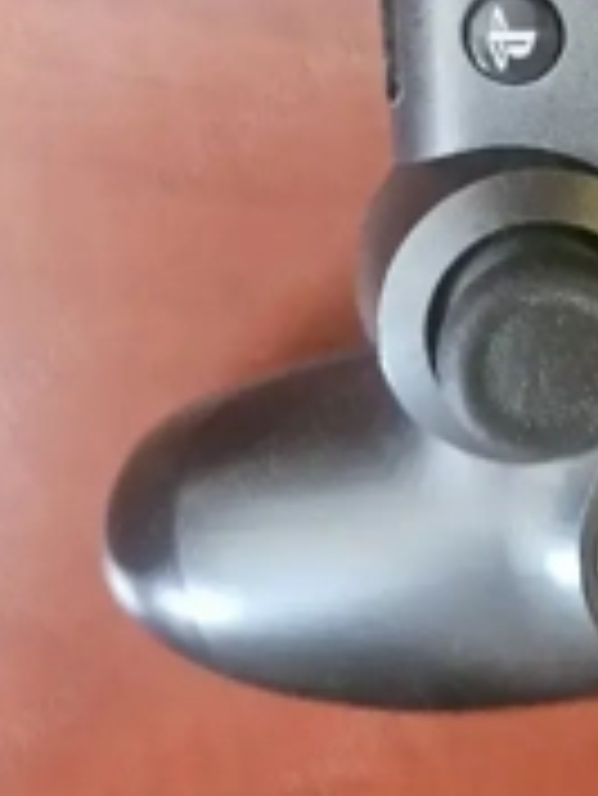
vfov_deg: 34.1
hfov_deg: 27.0
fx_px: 1196
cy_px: 36
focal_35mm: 52
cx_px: 553
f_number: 1.8
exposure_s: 1/25.1
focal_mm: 5.4
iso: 640
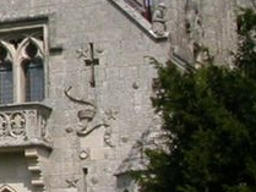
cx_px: -207
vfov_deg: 9.3
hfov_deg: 11.5
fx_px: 1177
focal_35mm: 159
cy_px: 129
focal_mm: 5.6
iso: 100
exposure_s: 1/868
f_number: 4.5
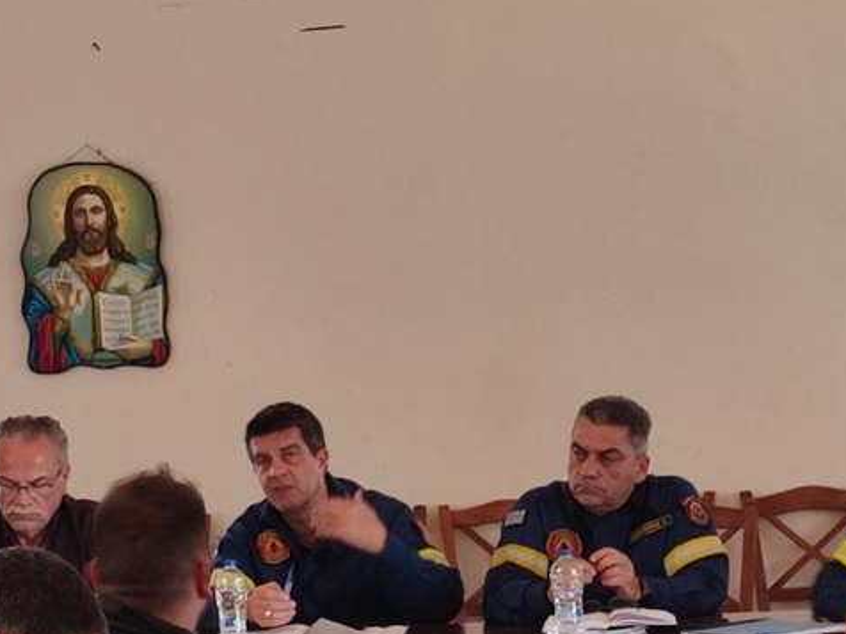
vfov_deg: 33.7
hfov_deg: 44.4
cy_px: 467
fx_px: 1026
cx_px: 318
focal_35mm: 42
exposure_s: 1/33
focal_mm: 6.04
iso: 357
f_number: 1.9
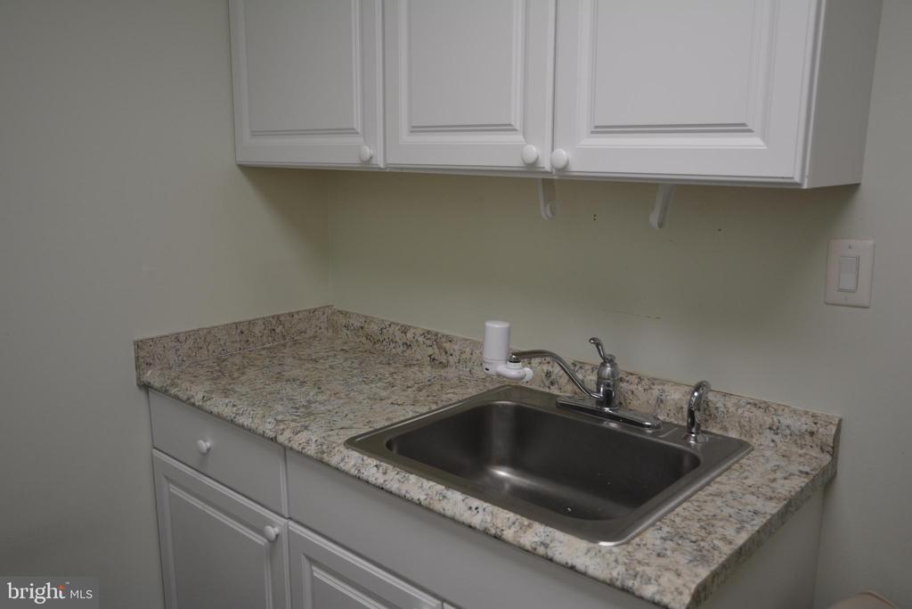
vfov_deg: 43.6
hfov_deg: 61.9
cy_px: 304
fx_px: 760
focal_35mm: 30
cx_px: 456
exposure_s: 1/80
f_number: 4.5
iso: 400
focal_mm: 20
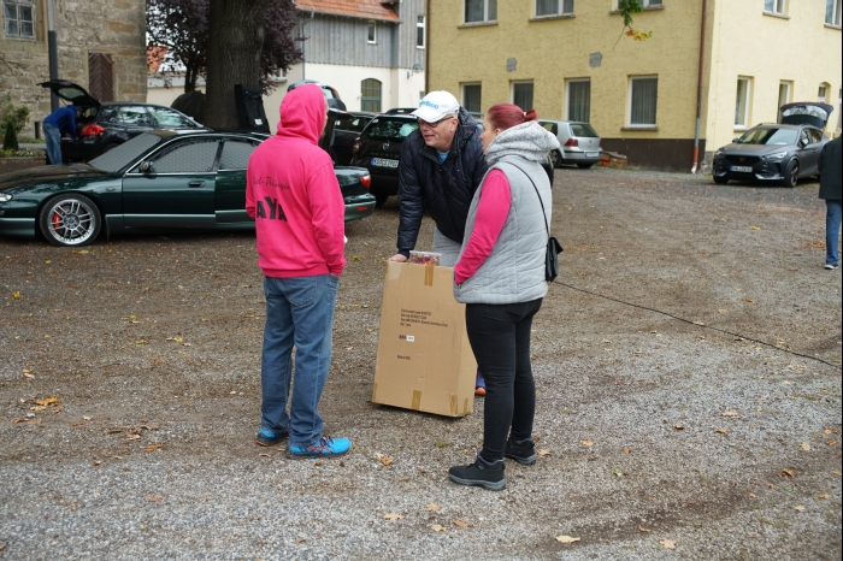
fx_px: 936
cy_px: 280
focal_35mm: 40
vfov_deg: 33.4
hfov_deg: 48.5
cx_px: 422
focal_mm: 40
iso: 400
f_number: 3.5
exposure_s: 1/320
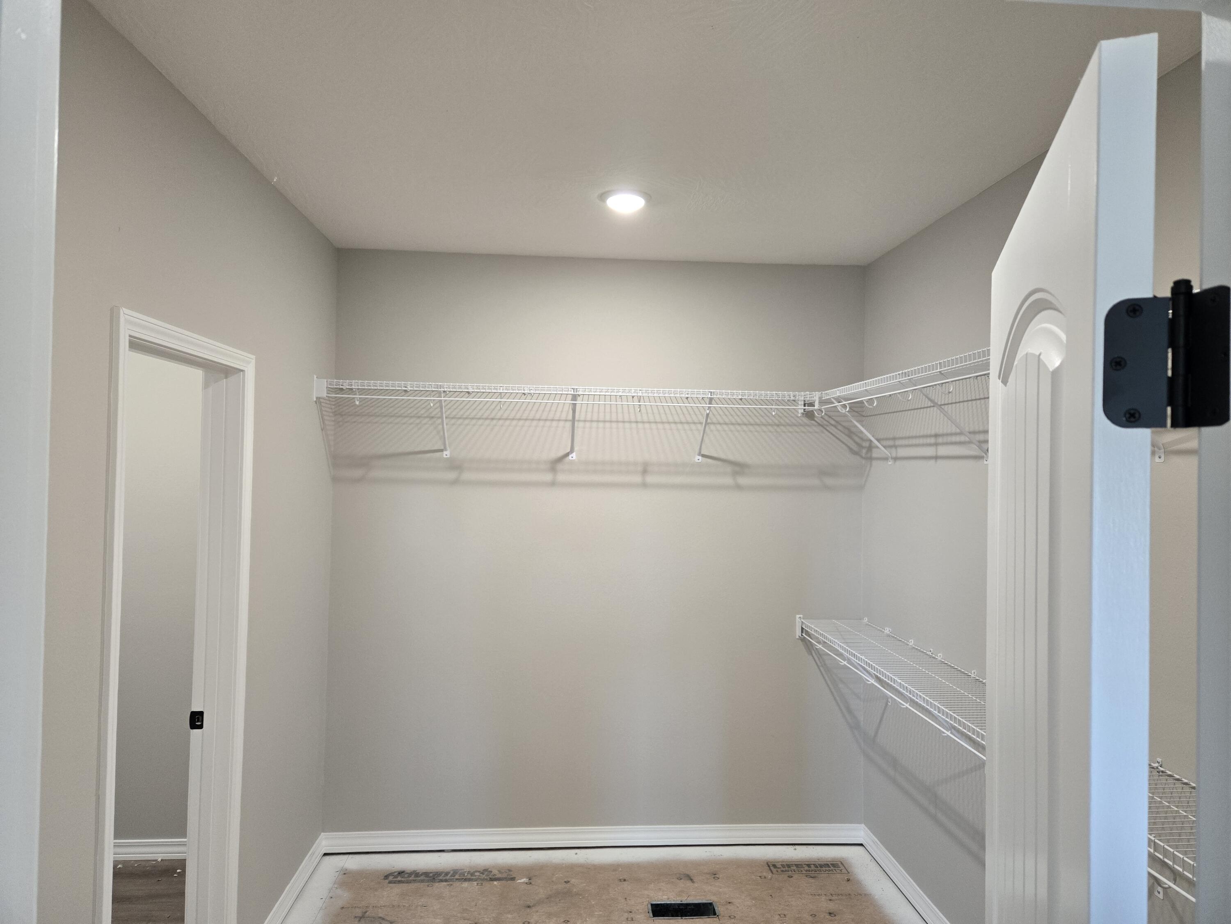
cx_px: 616
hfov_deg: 73.9
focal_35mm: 23
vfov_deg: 58.9
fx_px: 818
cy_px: 462
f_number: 1.8
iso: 250
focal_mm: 5.4
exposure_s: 1/120
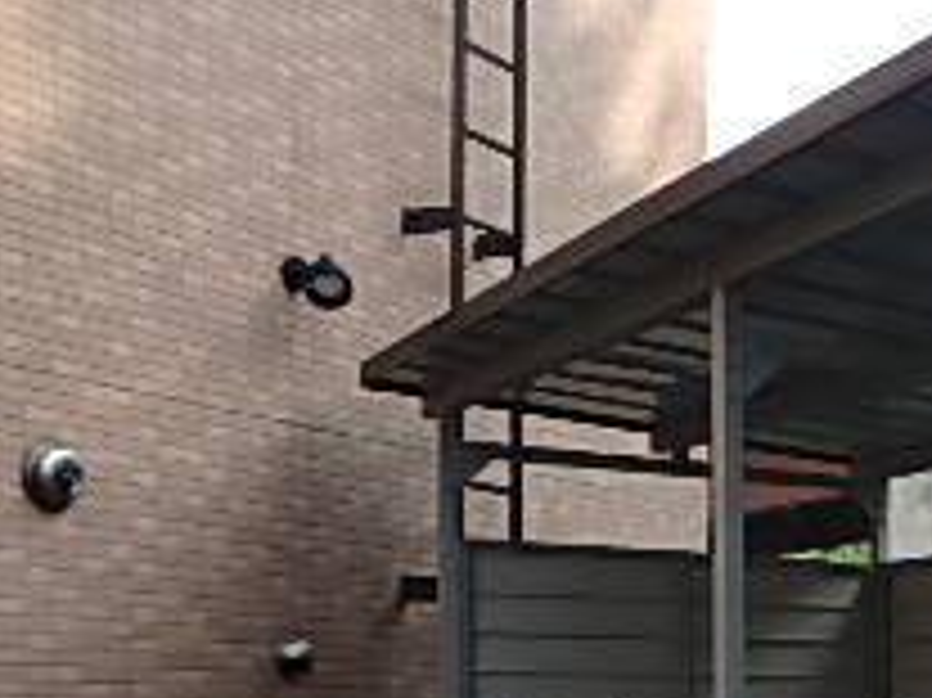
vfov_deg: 21.4
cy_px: 766
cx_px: 1220
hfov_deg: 25.5
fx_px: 1749
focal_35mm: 65
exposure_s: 1/400
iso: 125
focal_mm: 3.7
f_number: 3.5
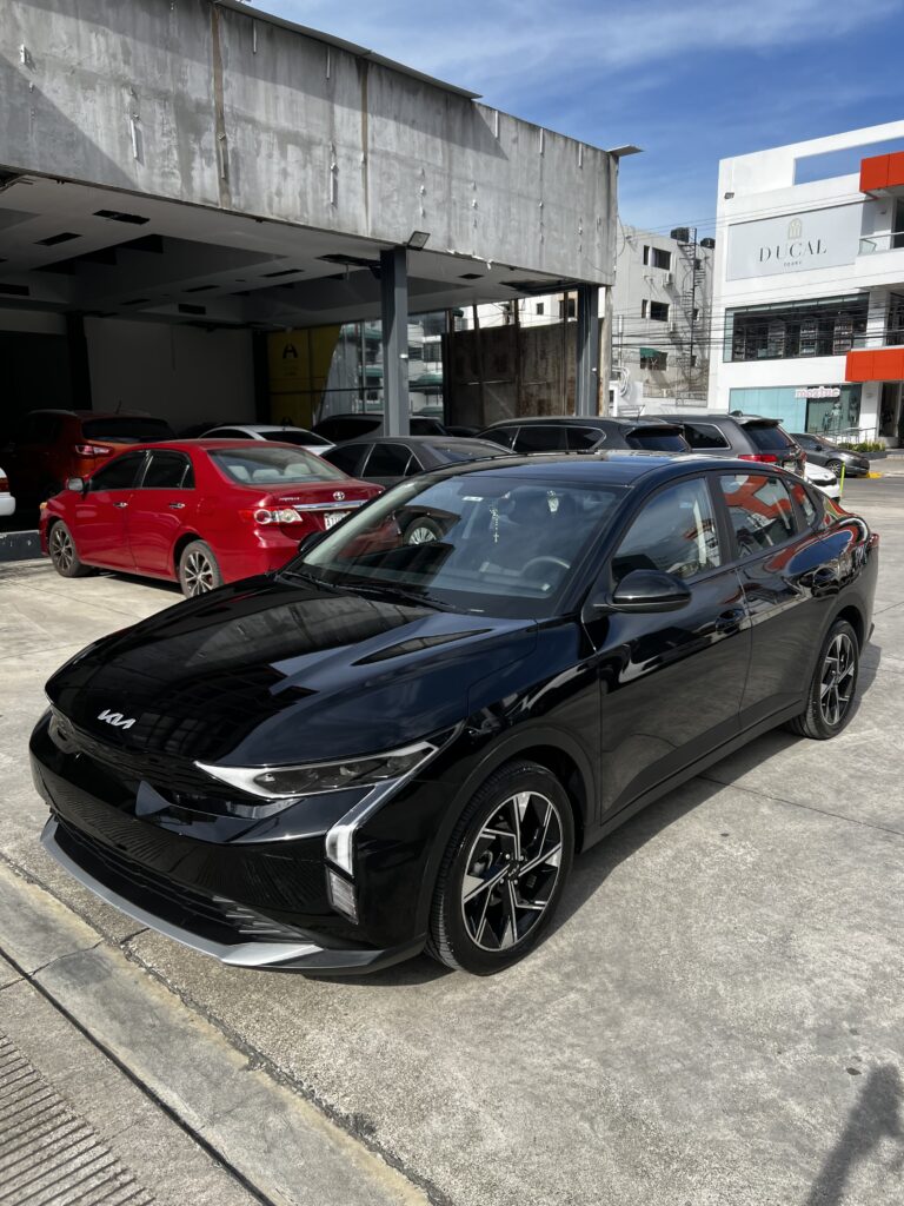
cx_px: 452
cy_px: 603
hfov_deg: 53.1
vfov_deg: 67.3
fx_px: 905
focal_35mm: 26
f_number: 1.5
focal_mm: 5.7
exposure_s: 1/2762
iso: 50
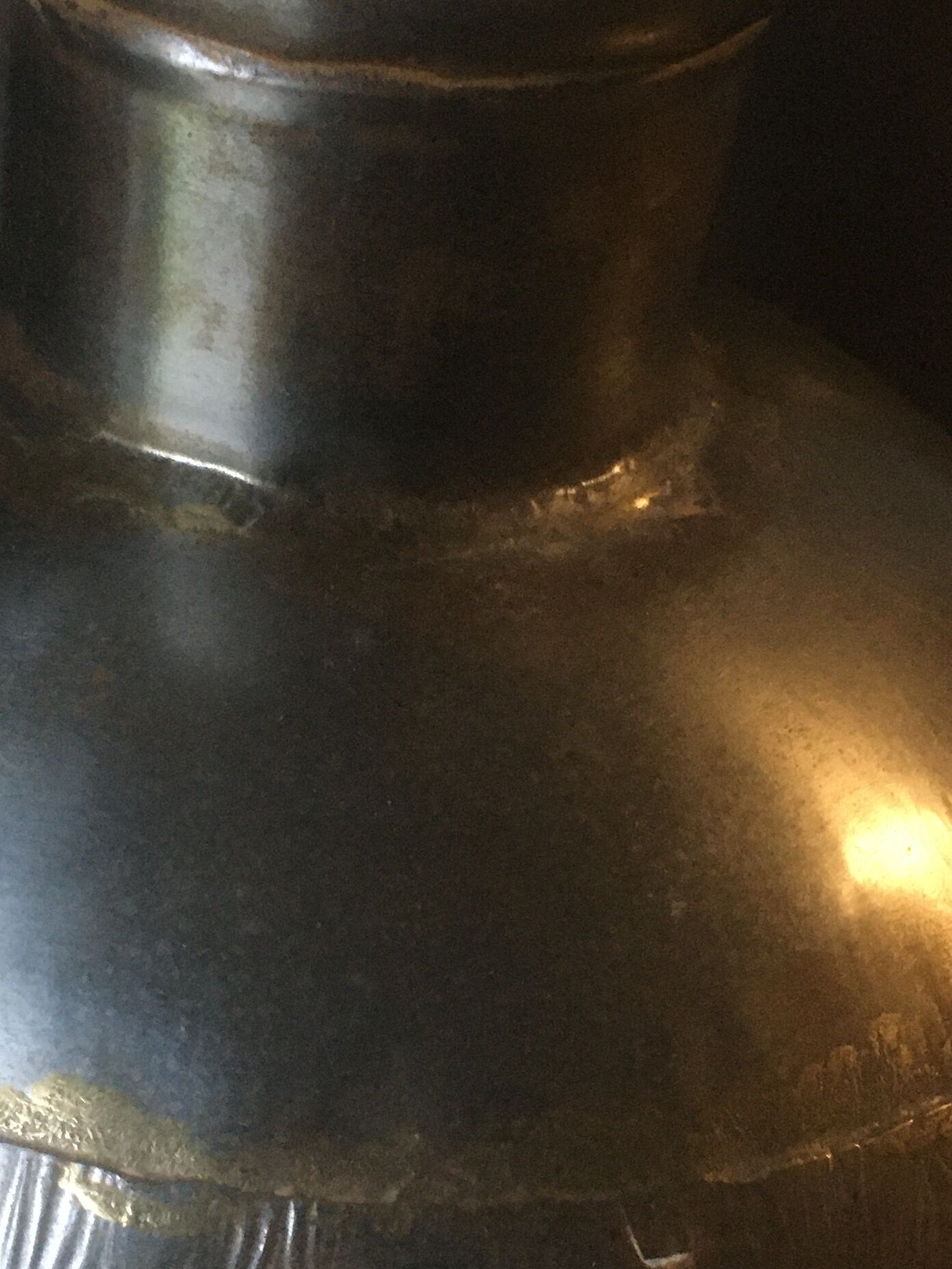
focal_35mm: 63
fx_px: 2310
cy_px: 781
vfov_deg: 30.6
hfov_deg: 23.2
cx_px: 323
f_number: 2.2
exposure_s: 1/17
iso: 400
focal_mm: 4.15
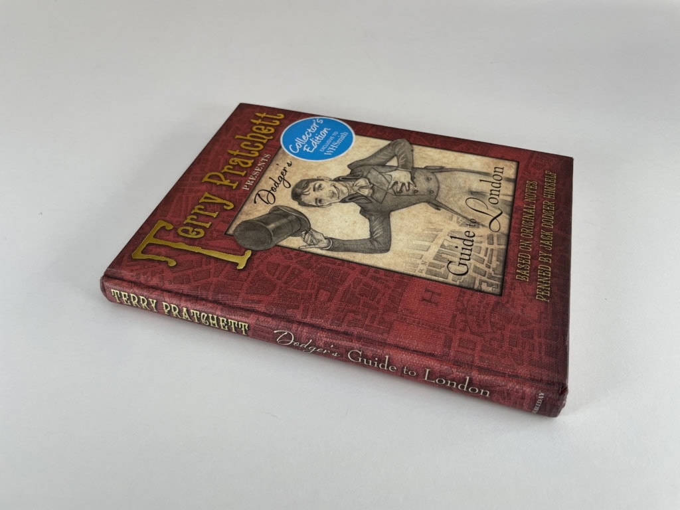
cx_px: 340
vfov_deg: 53.1
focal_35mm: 26
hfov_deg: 67.3
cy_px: 255
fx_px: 511
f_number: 1.6
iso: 40
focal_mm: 4.2
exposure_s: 1/121
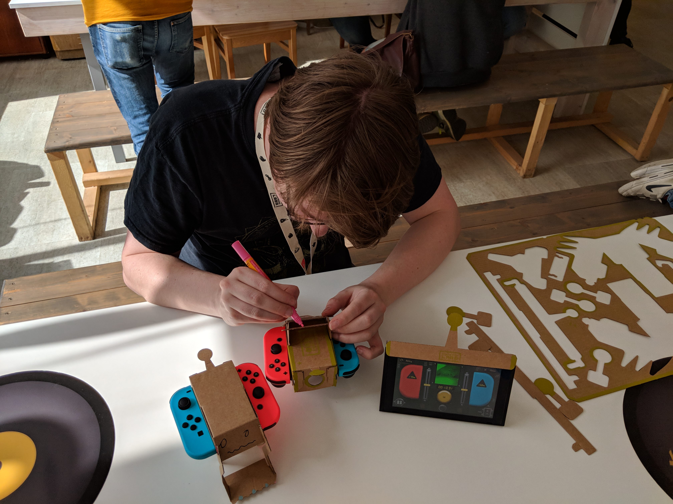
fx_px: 525
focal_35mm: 27
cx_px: 336
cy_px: 252
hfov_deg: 65.3
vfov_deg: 51.4
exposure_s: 1/806
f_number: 1.8
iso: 51
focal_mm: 4.44
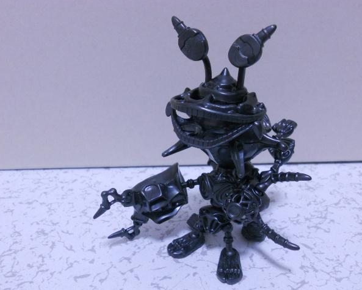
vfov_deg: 37.4
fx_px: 429
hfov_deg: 45.8
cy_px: 144
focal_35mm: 40
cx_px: 190
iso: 400
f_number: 3.9
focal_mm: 6.9
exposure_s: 1/13
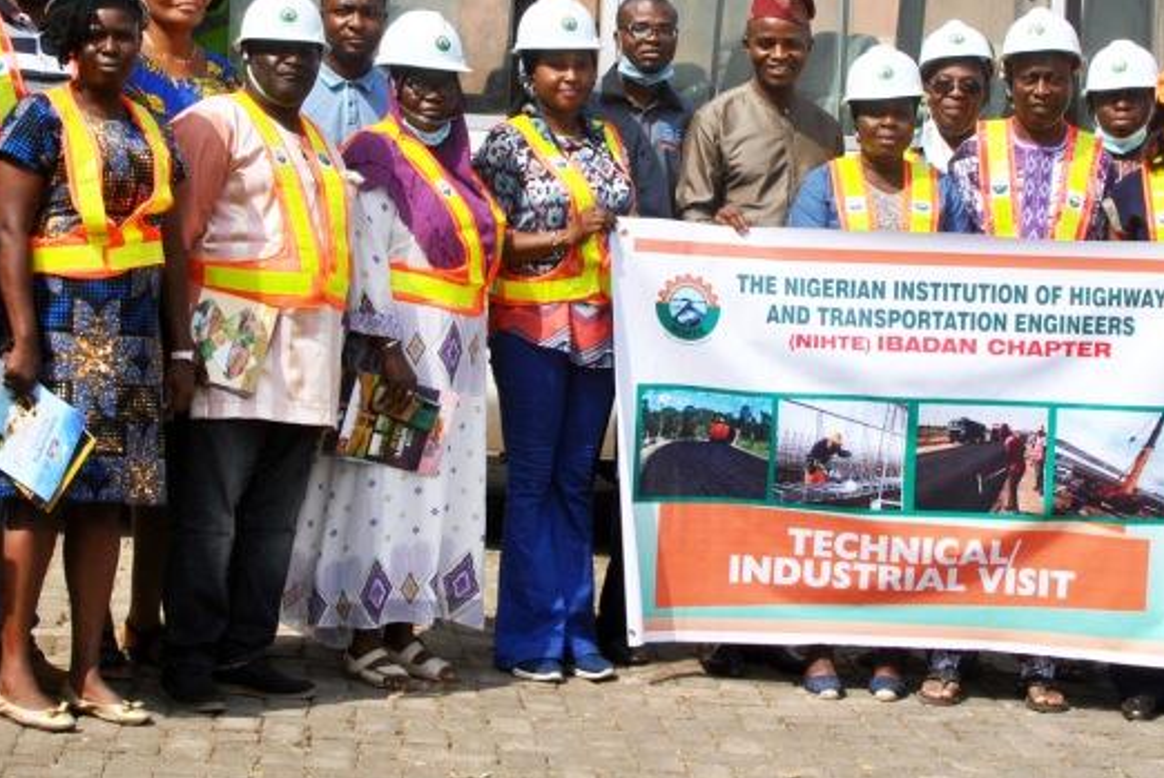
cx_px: 693
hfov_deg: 19.8
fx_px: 3332
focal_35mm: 103
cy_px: 282
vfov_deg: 13.3
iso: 100
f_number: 8
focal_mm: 35
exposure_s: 1/250
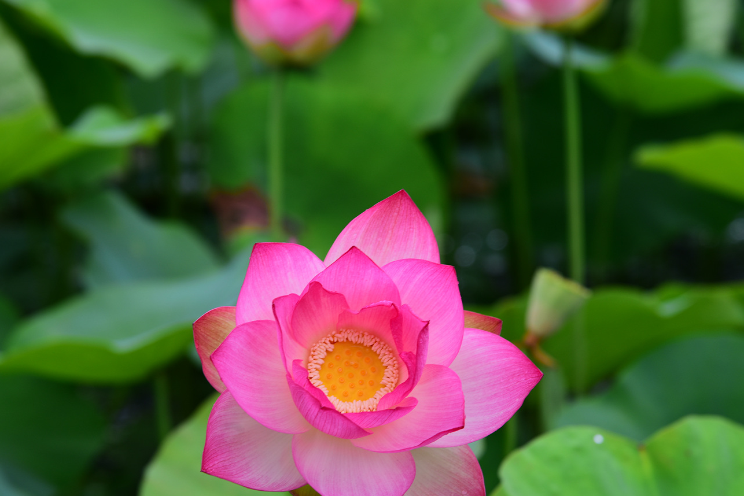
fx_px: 2894
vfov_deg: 9.8
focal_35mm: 140
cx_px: 337
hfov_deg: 14.6
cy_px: 267
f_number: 6.3
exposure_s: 1/100
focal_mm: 120
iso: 200
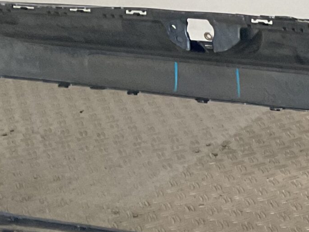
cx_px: 579
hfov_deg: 15.2
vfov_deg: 13.4
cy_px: 235
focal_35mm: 109
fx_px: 973
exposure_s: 1/60
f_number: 1.8
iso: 160
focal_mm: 3
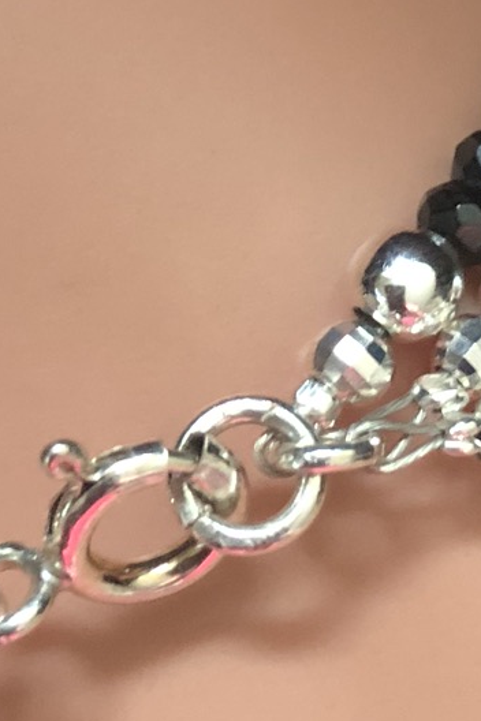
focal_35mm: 113
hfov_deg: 12.1
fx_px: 2265
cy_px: 171
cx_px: 256
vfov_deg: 18.0
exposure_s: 1/6
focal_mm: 3.99
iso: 80
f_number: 1.8
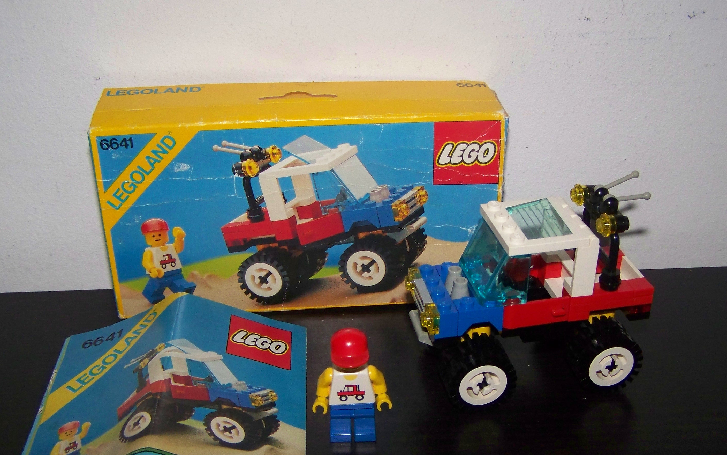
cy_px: 261
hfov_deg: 45.3
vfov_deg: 29.2
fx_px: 872
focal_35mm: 44
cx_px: 380
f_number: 2.8
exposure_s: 1/30
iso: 200
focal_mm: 6.3
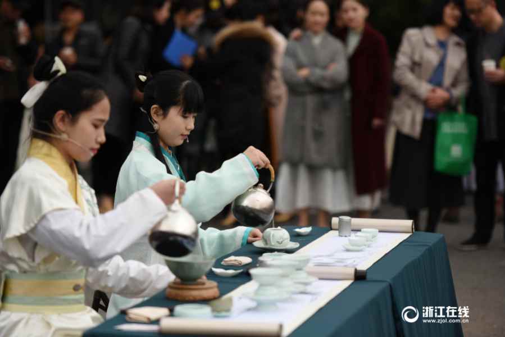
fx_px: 1894
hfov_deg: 15.2
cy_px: 168
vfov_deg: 10.2
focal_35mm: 135
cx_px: 252
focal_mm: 135
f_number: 2.8
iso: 640
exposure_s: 1/6400
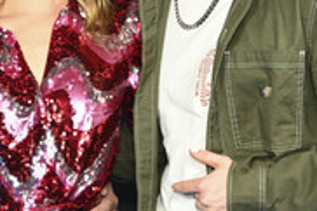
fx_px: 1636
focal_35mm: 186
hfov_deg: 11.0
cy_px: 21
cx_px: 51
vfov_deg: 7.3
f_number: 2.8
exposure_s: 1/125
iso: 500
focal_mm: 75
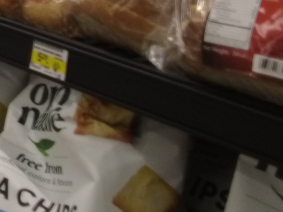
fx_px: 1088
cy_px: -121
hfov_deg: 11.4
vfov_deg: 10.7
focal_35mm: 133
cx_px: -462
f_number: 1.8
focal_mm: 4.4
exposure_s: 1/30
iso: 100
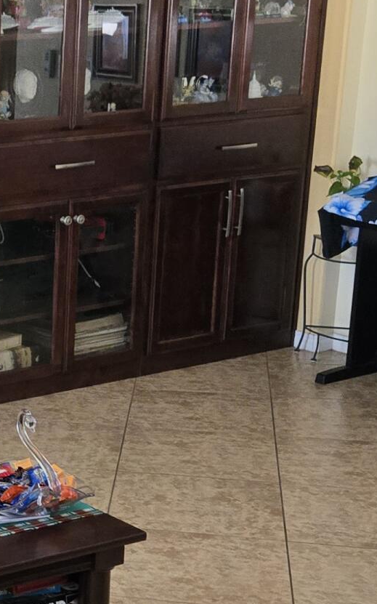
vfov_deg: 23.5
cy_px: 390
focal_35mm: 88
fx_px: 1447
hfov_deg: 13.7
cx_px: -232
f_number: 1.8
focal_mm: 5.4
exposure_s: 1/120
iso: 500
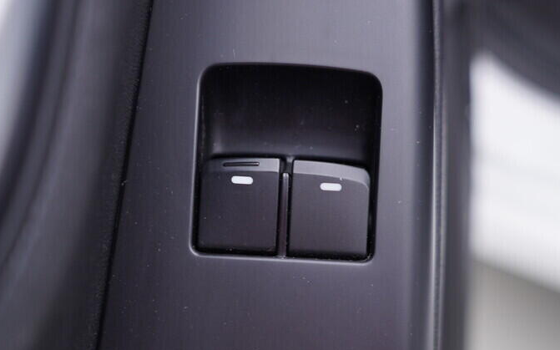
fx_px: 854
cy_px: 204
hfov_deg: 36.2
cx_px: 326
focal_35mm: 56
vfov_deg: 23.1
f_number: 2.8
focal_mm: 24
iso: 125
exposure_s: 1/40
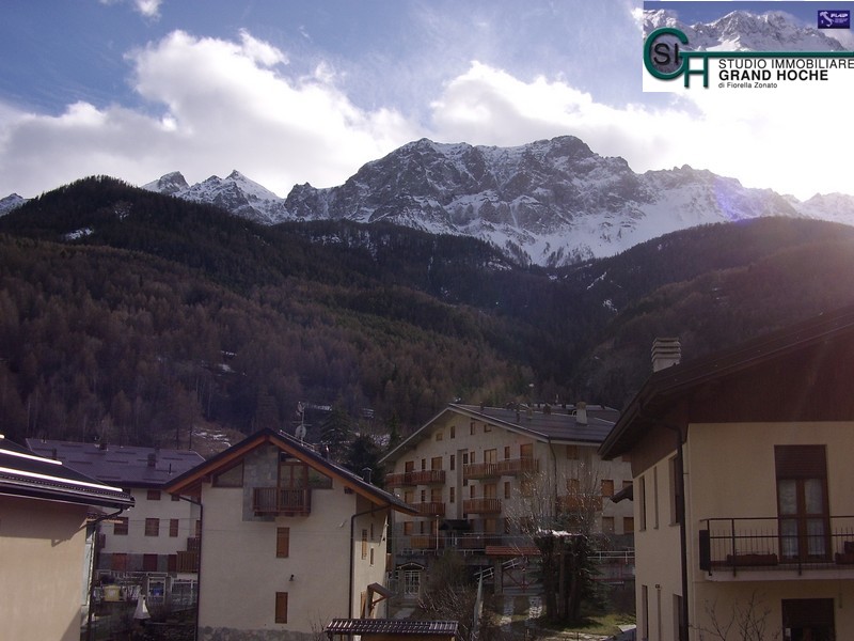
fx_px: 740
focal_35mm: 30
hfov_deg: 60.0
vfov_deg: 46.8
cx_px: 427
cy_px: 320
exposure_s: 1/1000
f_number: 4.1
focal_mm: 5.8
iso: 71
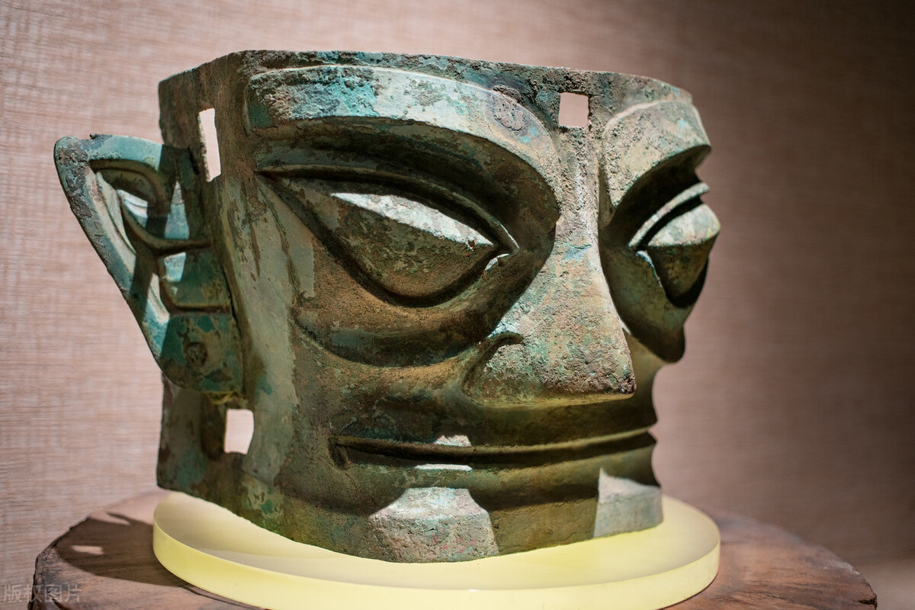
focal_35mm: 40
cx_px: 458
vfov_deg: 33.4
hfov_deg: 48.5
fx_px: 1017
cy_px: 305
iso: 500
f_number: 2.8
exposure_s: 1/20
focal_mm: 40
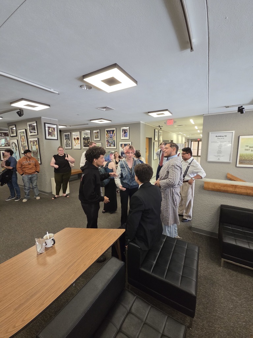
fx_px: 127
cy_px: 169
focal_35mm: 13
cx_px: 126
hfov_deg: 89.9
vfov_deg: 106.2
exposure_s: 1/60
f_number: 2.2
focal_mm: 2.2
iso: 500
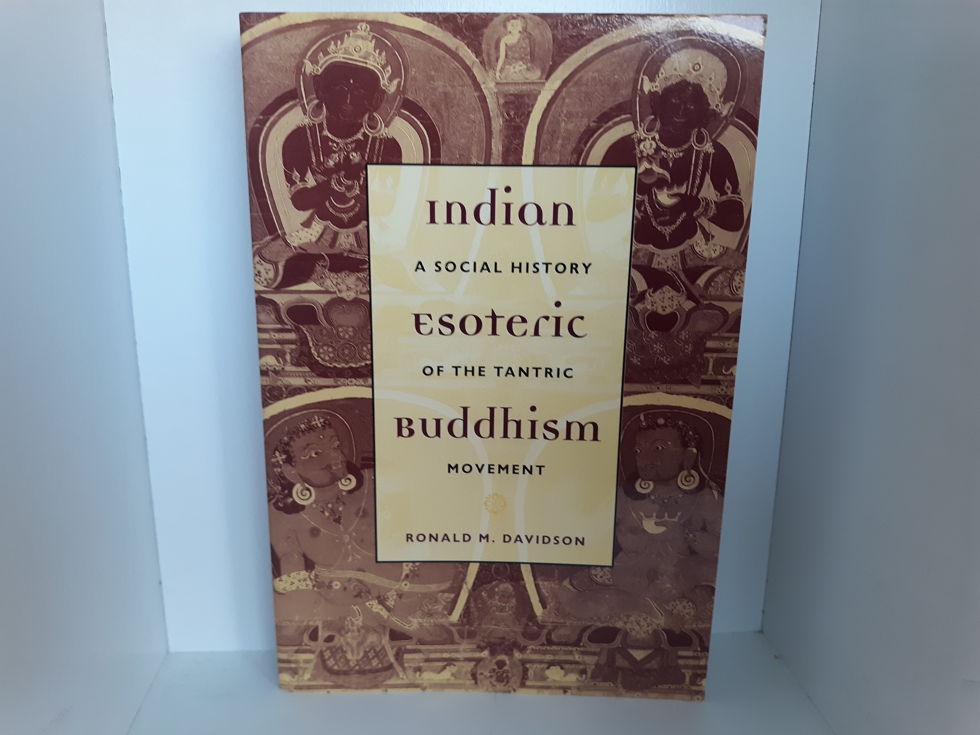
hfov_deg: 63.4
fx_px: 793
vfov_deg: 49.7
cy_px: 368
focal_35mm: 28
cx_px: 490
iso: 125
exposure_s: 1/50
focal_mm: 3.7
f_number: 1.7
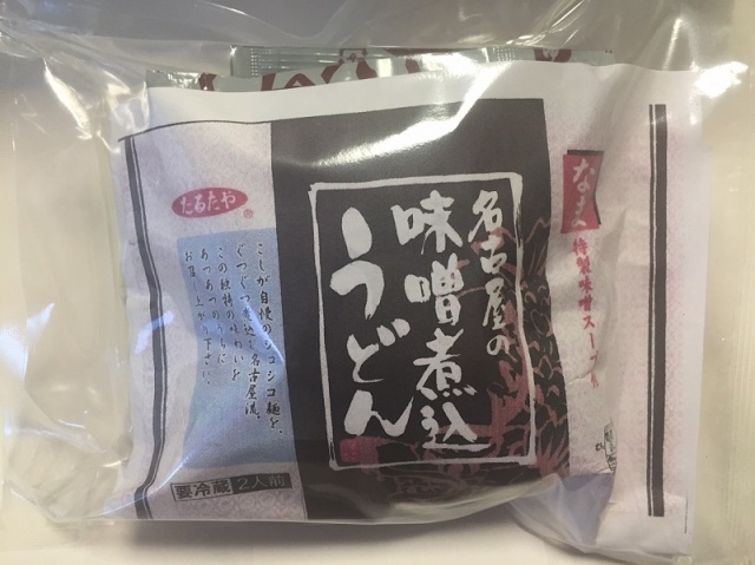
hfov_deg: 61.7
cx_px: 378
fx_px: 632
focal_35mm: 29
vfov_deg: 48.2
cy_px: 282
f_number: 2.2
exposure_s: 1/30
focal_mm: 4.15
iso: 50
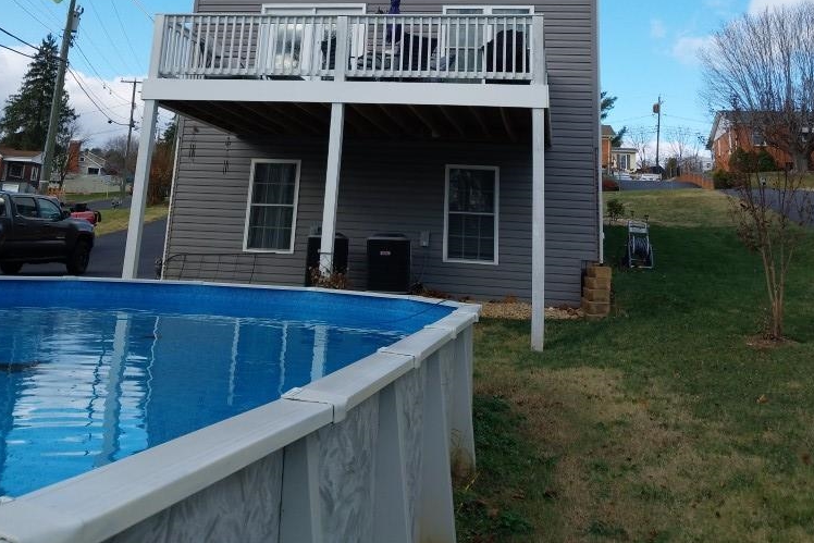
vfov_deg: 33.2
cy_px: 12
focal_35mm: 37
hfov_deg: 51.9
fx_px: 837
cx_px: 406
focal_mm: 4
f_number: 1.8
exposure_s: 1/486
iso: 20
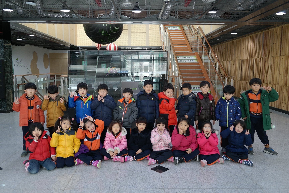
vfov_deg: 43.6
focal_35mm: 30
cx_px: 144
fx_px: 241
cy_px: 96
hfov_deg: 61.9
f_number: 3.5
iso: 400
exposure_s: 1/40
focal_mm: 20
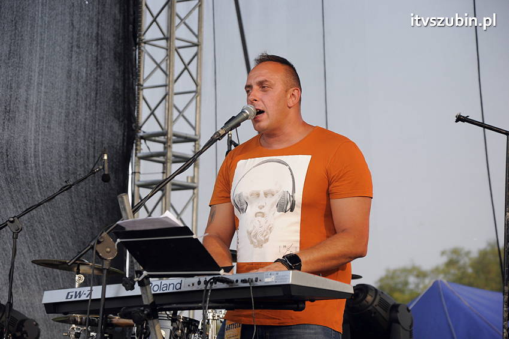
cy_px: 170
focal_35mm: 158
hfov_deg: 13.1
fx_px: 2225
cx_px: 254
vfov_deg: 8.7
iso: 500
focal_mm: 105
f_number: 5.6
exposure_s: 1/500
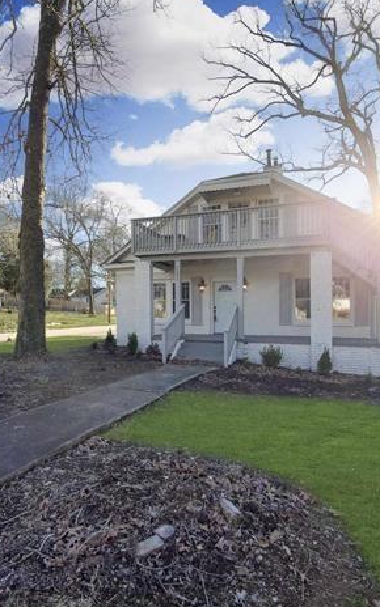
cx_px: 174
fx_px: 315
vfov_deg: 88.0
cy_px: 301
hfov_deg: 62.1
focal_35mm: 19
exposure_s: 1/530
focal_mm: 1.8
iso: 50
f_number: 2.2
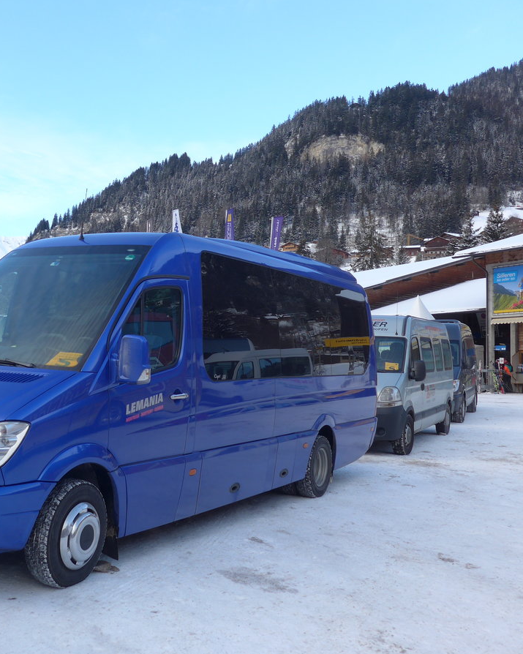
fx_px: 735
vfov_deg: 47.9
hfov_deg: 38.1
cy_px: 327
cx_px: 125
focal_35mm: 38
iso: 80
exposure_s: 1/250
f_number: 2.8
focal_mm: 6
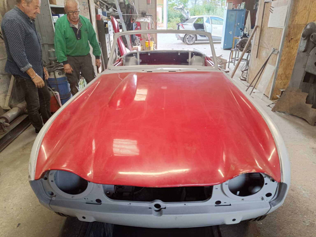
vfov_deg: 56.8
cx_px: 158
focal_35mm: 24
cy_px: 118
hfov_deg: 71.6
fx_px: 219
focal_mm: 5.59
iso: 487
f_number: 1.88
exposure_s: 1/101
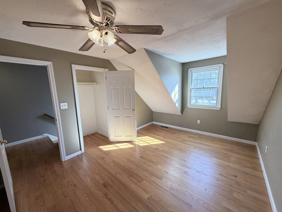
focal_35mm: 14
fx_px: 114
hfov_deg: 102.1
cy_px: 106
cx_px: 141
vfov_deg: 85.7
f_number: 2.2
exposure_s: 1/120
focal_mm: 2.22
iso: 160
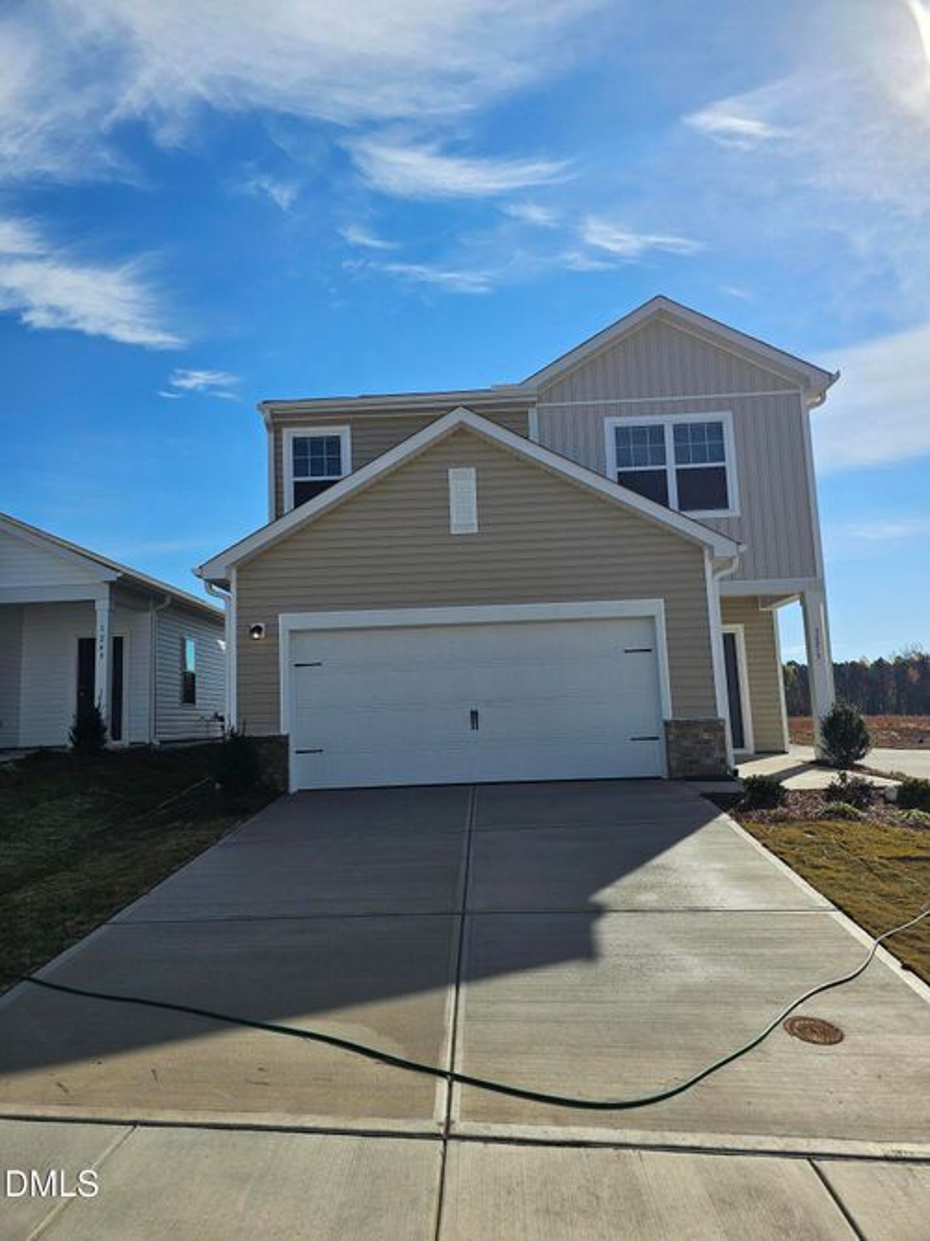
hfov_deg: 58.9
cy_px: 620
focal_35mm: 23
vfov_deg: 73.9
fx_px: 824
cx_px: 465
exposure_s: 1/1690
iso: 10
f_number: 1.7
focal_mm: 6.3
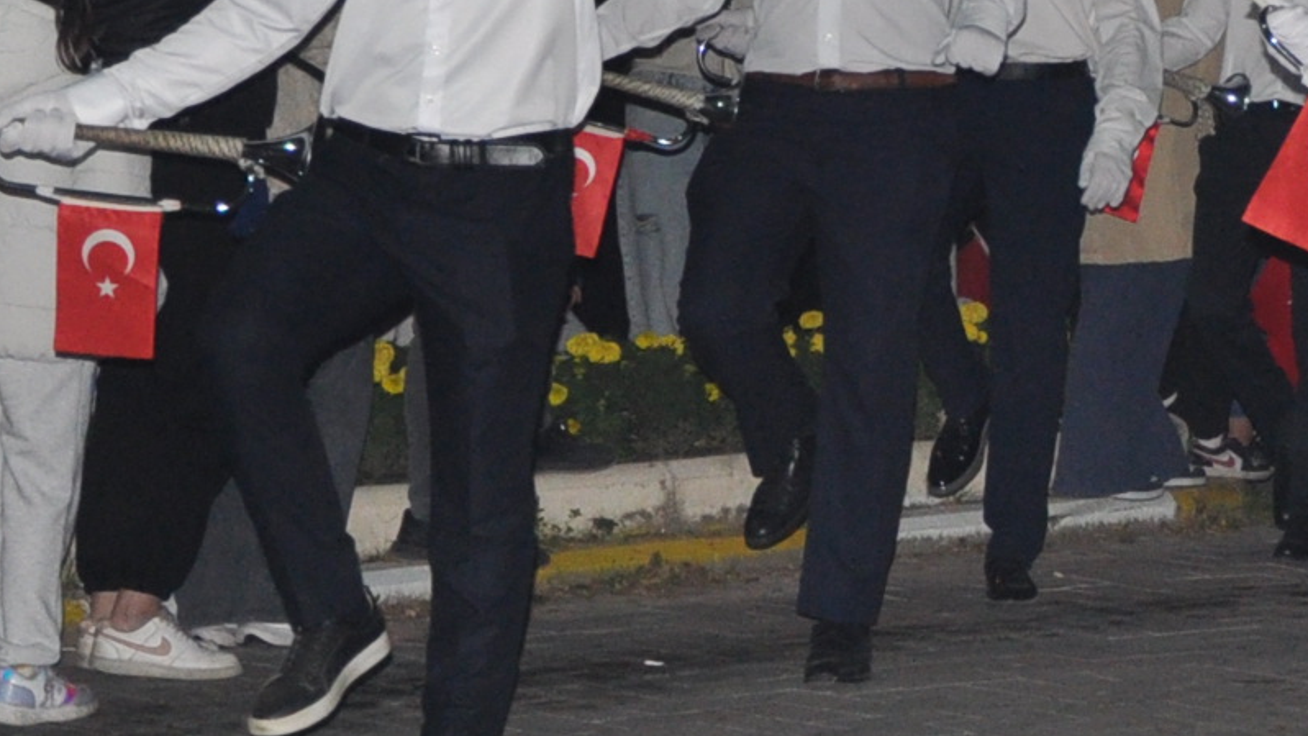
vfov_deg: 6.8
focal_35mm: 177
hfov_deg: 11.5
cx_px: 2172
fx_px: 6139
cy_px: -157
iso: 640
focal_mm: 28
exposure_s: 1/60
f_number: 4
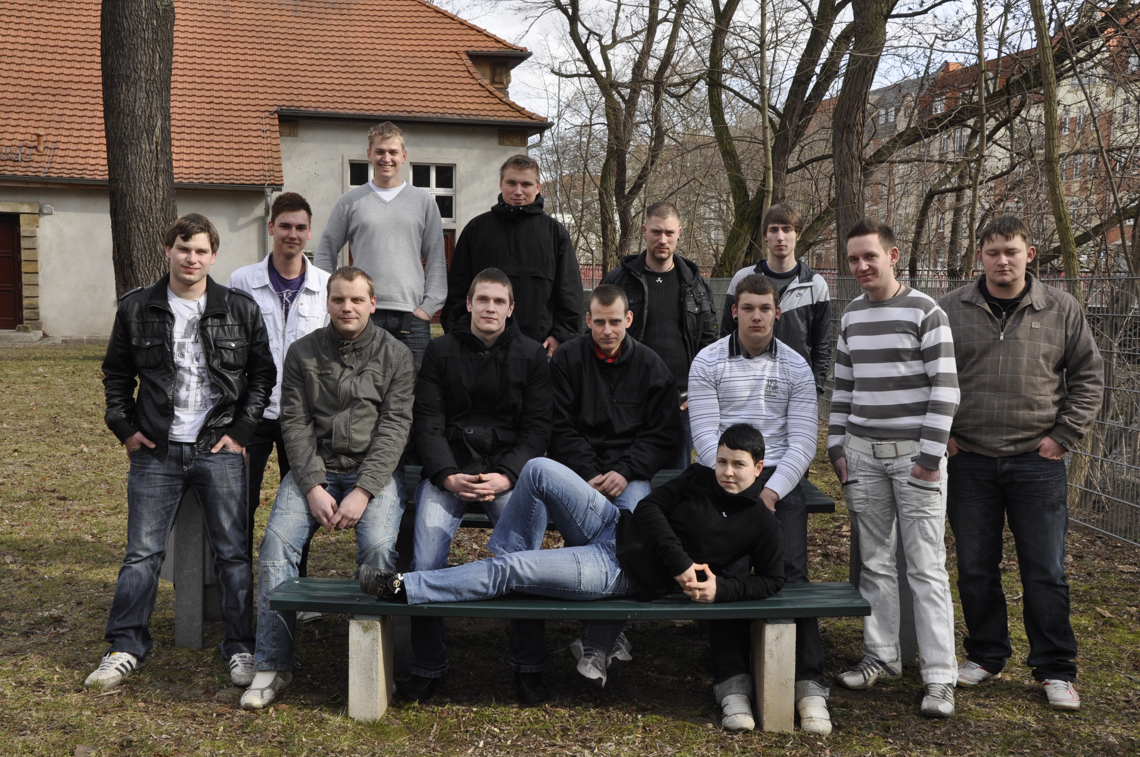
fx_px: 1233
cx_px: 570
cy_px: 378
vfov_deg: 34.1
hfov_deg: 49.6
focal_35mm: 39
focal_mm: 26
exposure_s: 1/200
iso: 400
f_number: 11
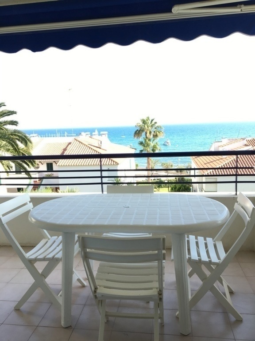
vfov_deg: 61.7
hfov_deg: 48.2
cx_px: 128
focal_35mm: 29
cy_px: 170
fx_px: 285
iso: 25
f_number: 2.2
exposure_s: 1/272
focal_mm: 4.15
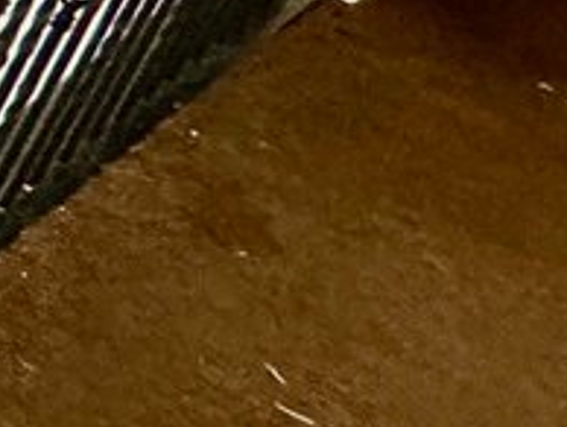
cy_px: -177
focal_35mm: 109
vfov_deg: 13.0
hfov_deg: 9.4
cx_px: -1454
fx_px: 1788
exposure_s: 1/60
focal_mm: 2.22
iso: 250
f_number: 2.2
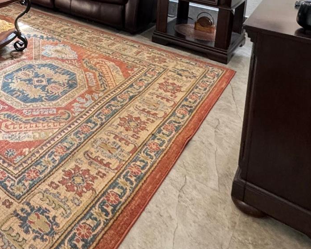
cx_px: -3
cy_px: -60
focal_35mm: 40
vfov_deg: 30.7
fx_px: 368
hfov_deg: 40.0
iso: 320
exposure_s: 1/60
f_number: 2.2
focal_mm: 2.22
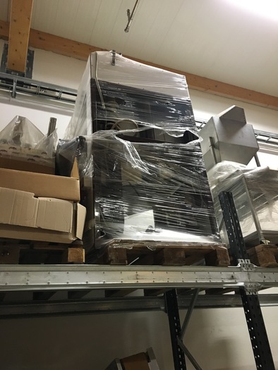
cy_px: 185
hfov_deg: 48.2
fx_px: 310
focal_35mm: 29
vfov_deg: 61.6
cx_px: 139
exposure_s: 1/25
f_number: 2.2
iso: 200
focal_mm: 4.15
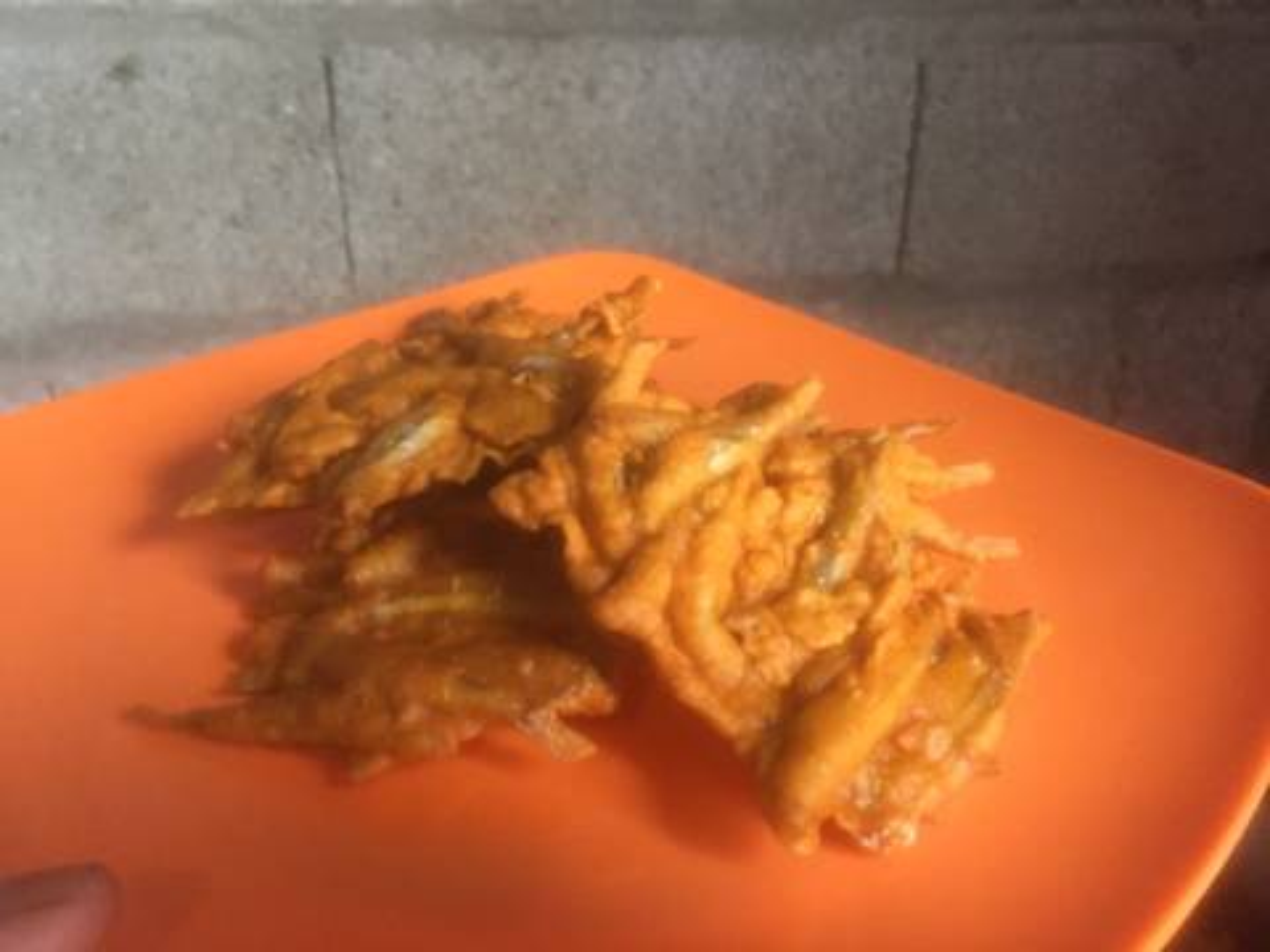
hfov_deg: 61.7
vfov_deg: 48.2
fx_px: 1064
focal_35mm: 29
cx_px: 635
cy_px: 476
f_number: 2.2
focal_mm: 4.15
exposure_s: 1/25
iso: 250
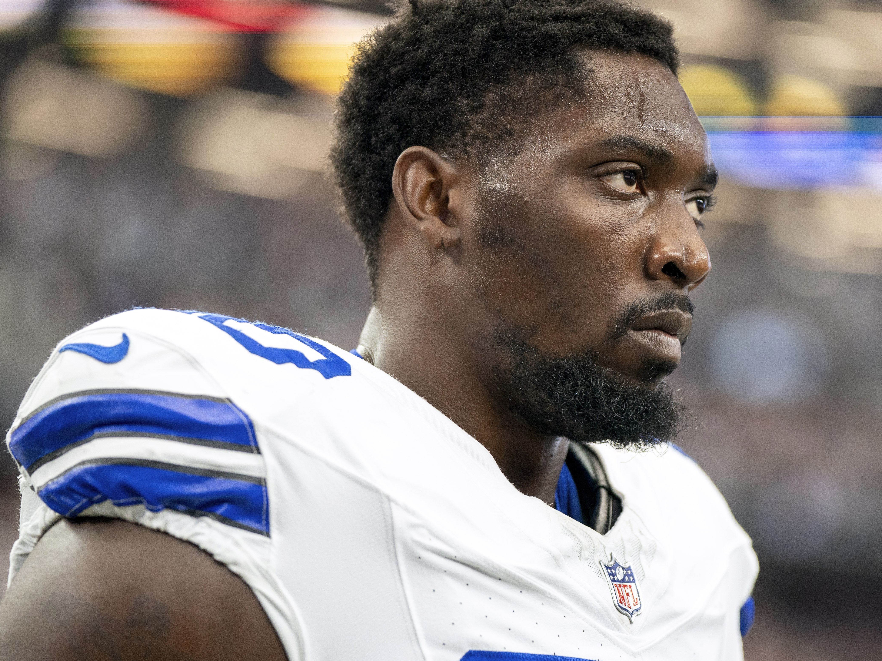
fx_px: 5248
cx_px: 572
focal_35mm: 206
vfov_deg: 7.2
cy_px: 391
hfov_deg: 9.6
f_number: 2.8
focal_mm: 148
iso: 2500
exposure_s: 1/1250
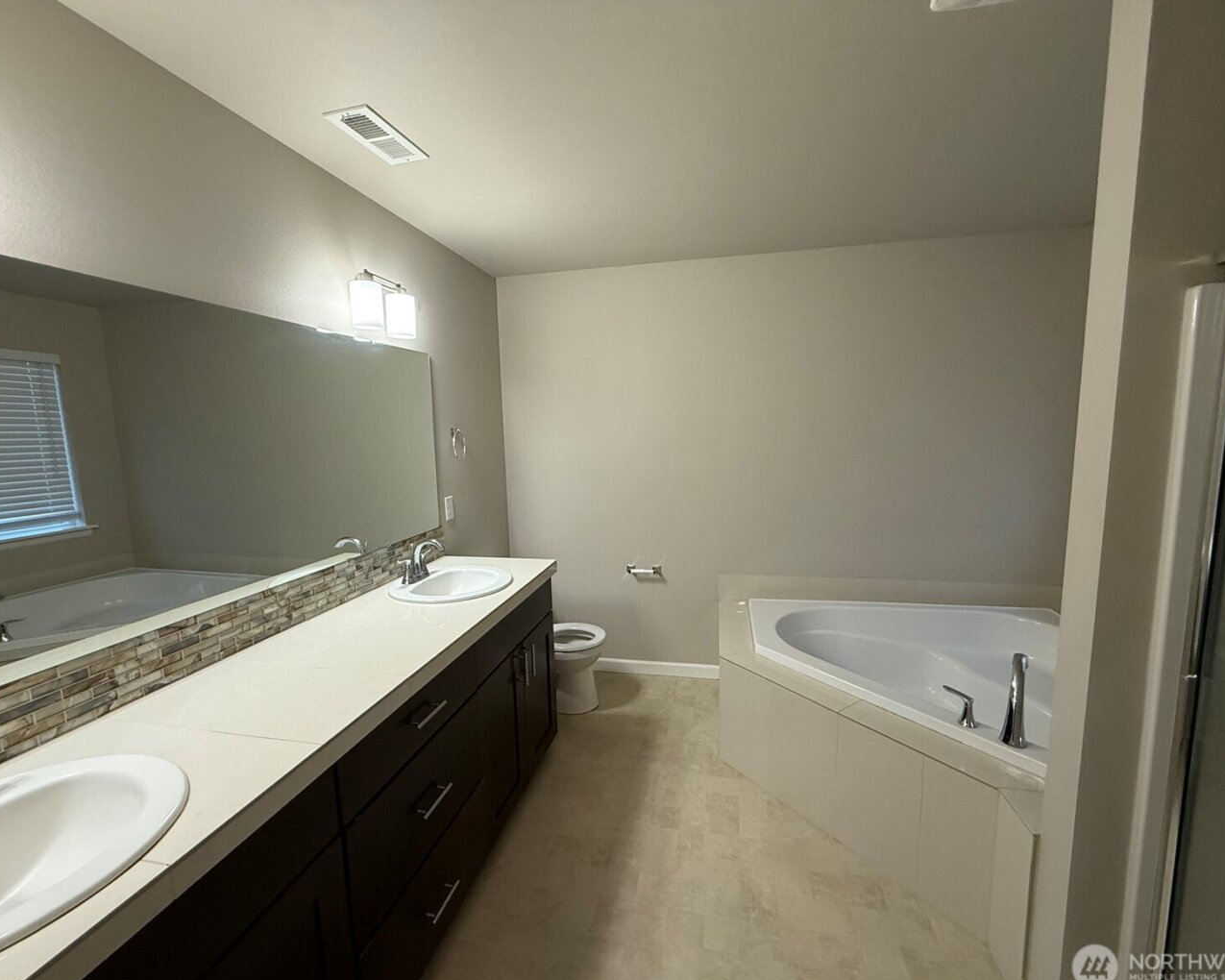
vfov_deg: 84.0
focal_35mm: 15
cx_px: 618
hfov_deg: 96.8
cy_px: 497
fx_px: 544
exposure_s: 1/120
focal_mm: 2.22
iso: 320
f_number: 2.2
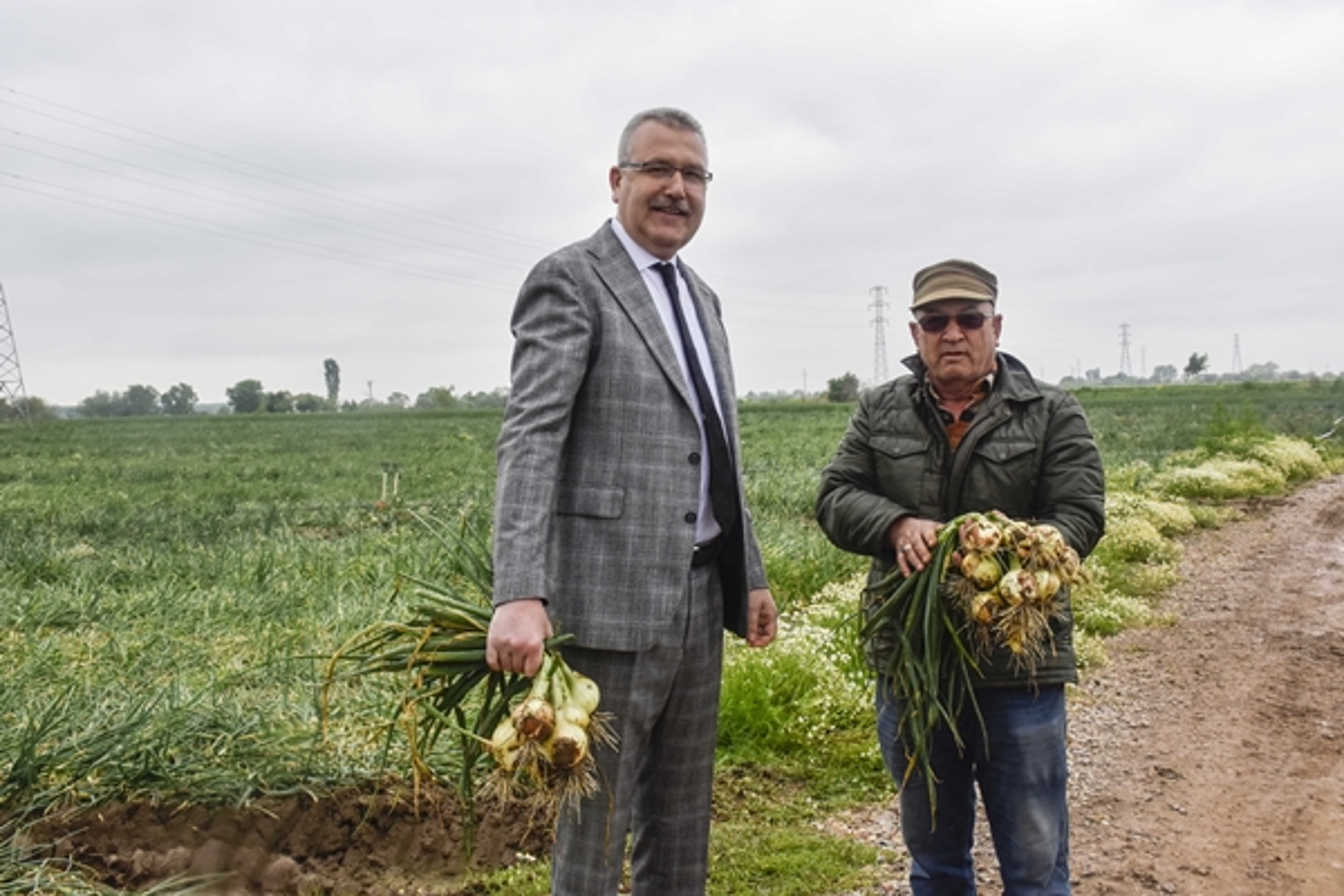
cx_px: 672
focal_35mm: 34
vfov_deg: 38.4
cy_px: 448
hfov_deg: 55.1
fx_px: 1288
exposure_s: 1/500
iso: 560
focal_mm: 23
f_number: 8
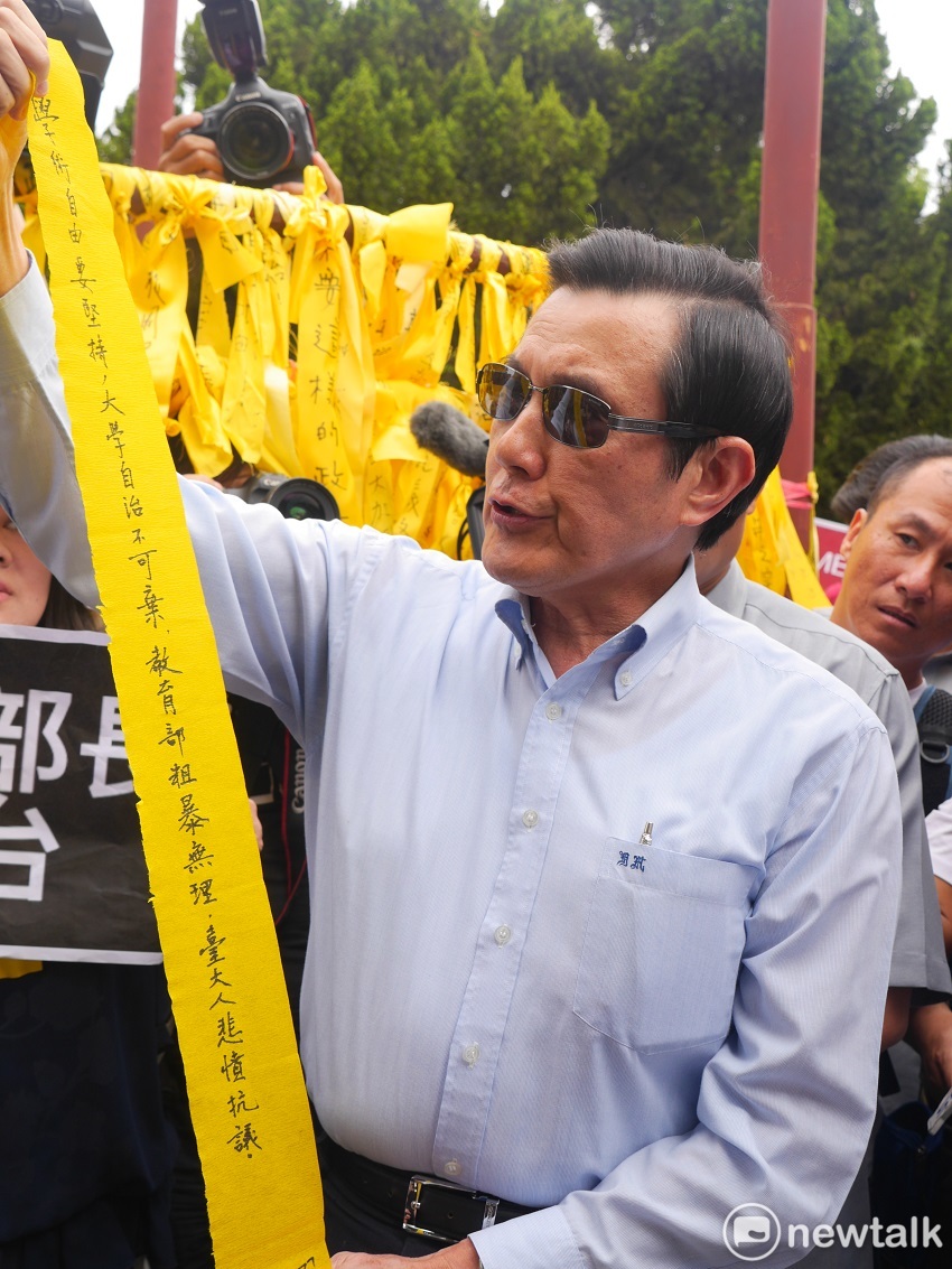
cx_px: 476
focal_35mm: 46
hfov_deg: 31.5
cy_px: 634
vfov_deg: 41.2
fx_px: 1686
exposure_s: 1/160
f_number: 5
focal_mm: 23
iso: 200
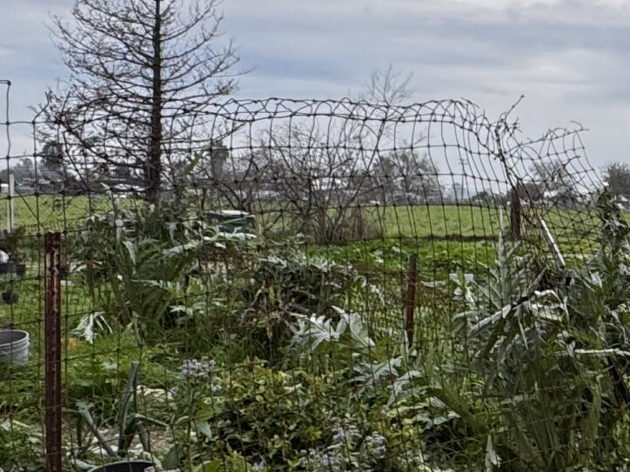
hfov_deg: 28.6
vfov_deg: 25.2
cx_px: 770
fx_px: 1056
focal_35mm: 58
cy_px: 222
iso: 50
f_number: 2.2
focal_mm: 2.22
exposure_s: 1/1323
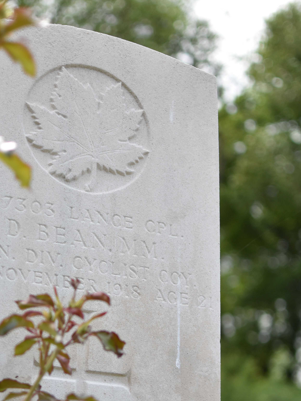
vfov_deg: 21.2
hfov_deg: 16.2
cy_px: 334
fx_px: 1053
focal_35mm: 91
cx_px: 79
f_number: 2
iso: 400
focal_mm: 35
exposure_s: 1/4000
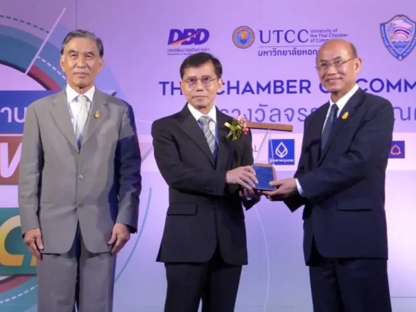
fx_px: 1322
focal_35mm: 110
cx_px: 207
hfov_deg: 17.9
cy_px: 155
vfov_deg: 13.5
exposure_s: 1/40
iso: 400
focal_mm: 17.5
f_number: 5
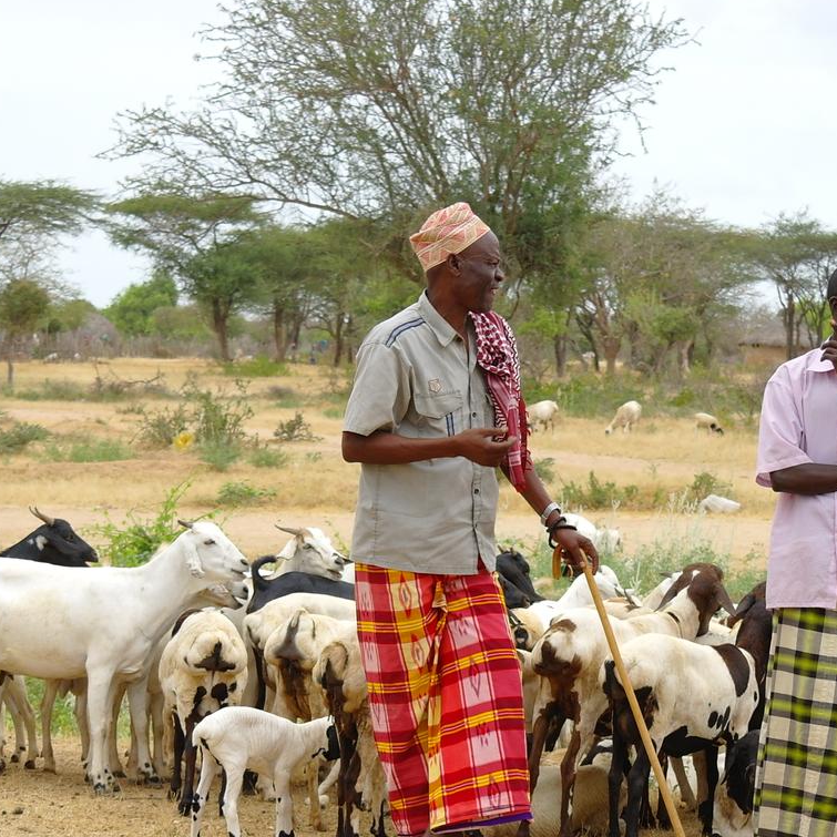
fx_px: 3310
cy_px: 694
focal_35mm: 121
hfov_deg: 14.4
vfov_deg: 14.3
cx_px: 517
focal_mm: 37
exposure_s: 1/125
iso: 100
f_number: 5.6
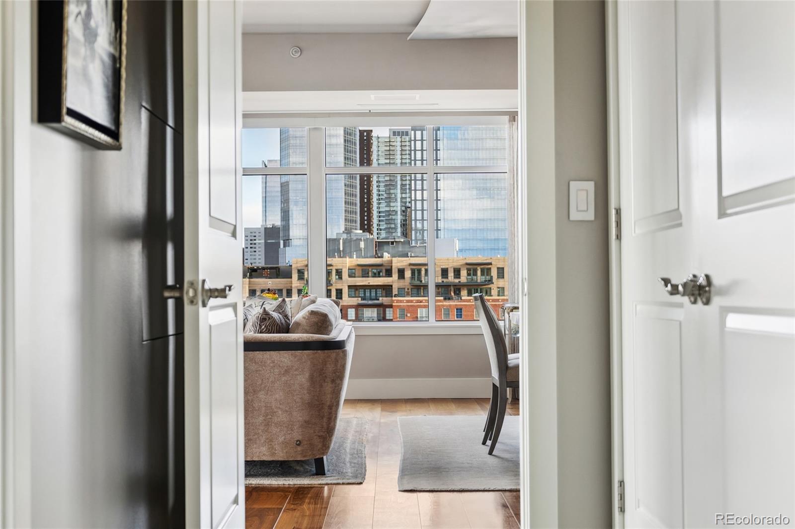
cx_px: 398
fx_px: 1126
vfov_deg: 26.5
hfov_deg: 38.9
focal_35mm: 51
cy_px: 264
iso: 160
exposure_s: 1/20
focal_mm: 34.5
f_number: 4
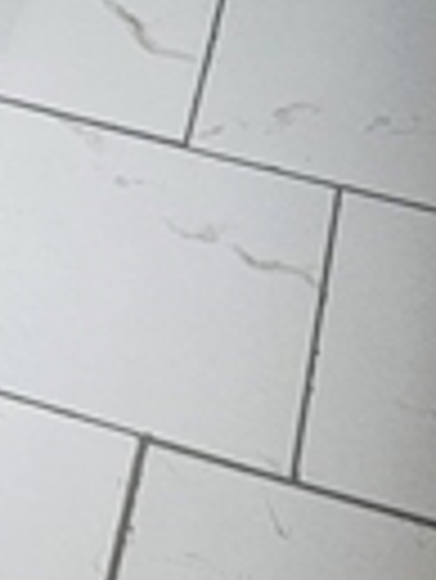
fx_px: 2297
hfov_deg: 10.2
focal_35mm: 137
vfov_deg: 11.1
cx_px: -355
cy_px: -980
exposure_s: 1/120
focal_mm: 6.3
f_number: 1.7
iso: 640
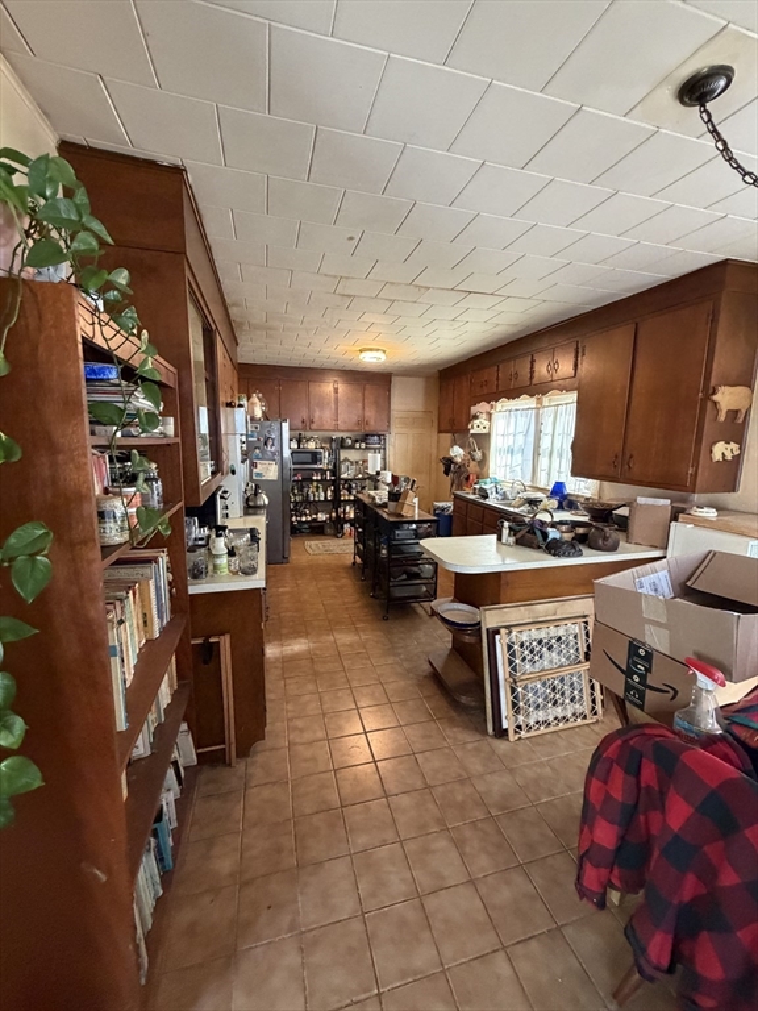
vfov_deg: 102.1
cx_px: 379
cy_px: 506
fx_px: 409
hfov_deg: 85.7
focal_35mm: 14
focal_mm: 2.22
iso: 500
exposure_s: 1/60
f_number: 2.2
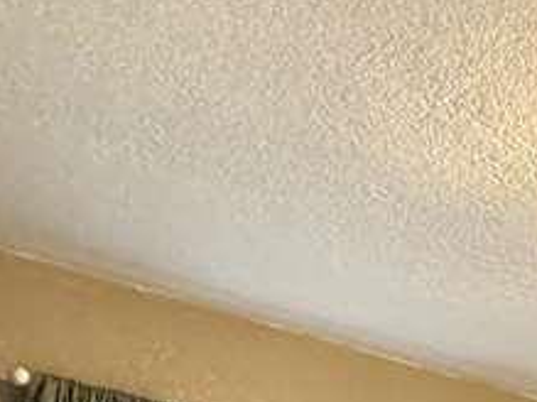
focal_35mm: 82
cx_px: 721
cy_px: 851
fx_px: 1271
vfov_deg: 14.4
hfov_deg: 21.3
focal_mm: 2.22
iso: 320
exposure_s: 1/60
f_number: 2.2
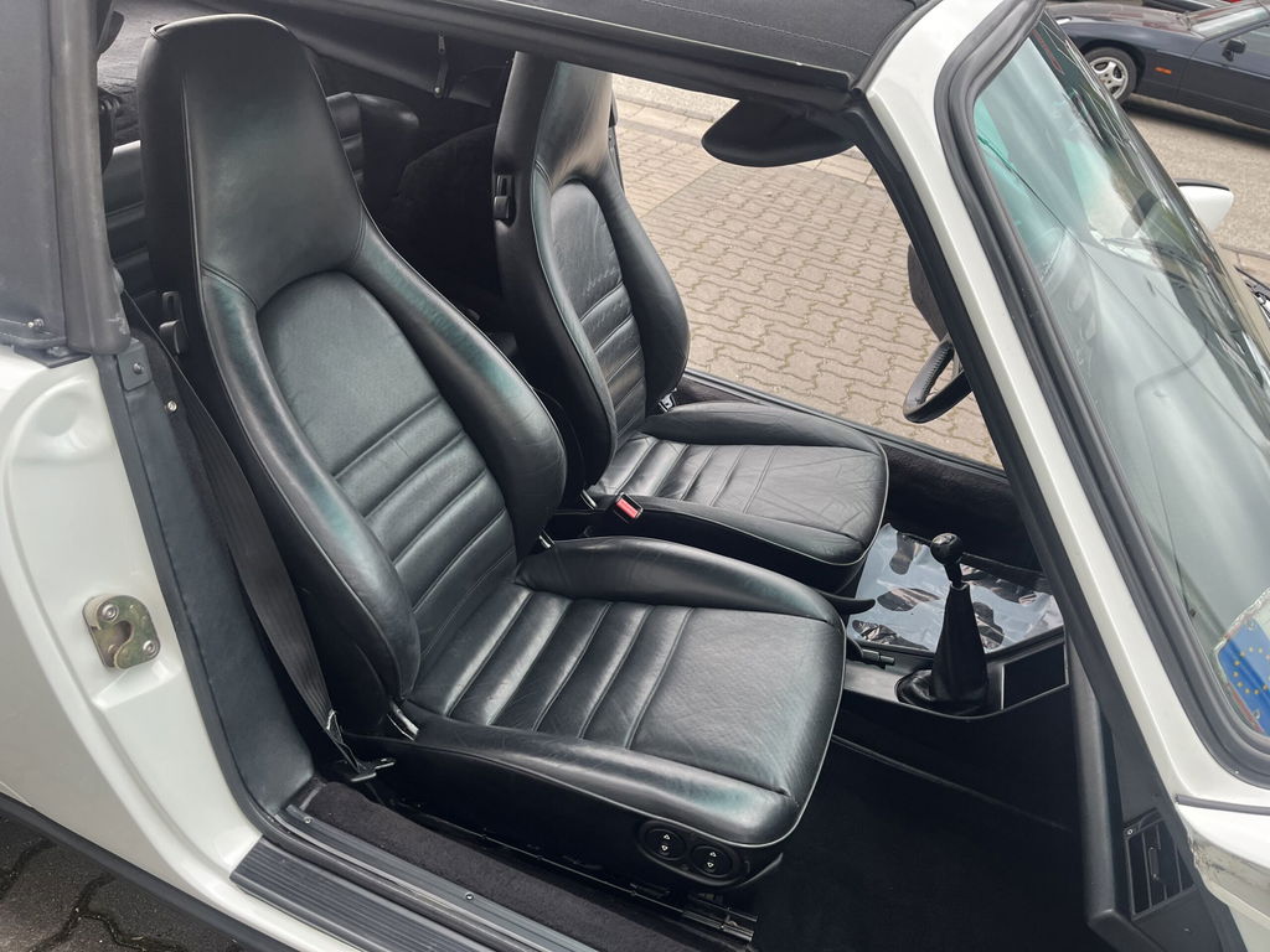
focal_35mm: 26
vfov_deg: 53.1
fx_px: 954
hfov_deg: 67.3
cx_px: 635
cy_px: 476
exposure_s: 1/121
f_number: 1.6
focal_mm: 5.1
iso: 80
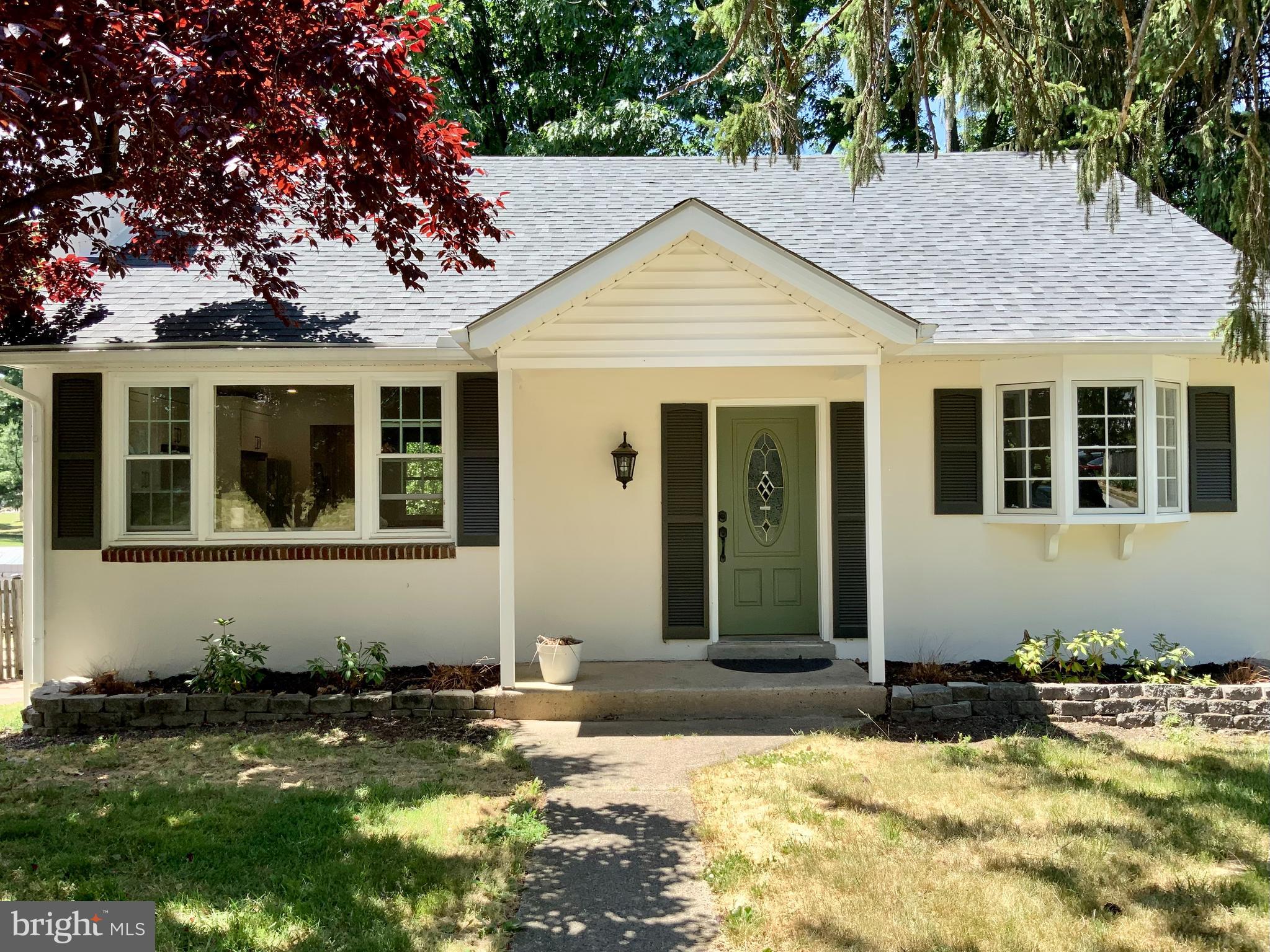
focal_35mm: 29
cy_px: 476
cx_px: 635
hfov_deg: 61.7
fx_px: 1064
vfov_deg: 48.2
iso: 16
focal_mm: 3
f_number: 1.8
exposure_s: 1/439
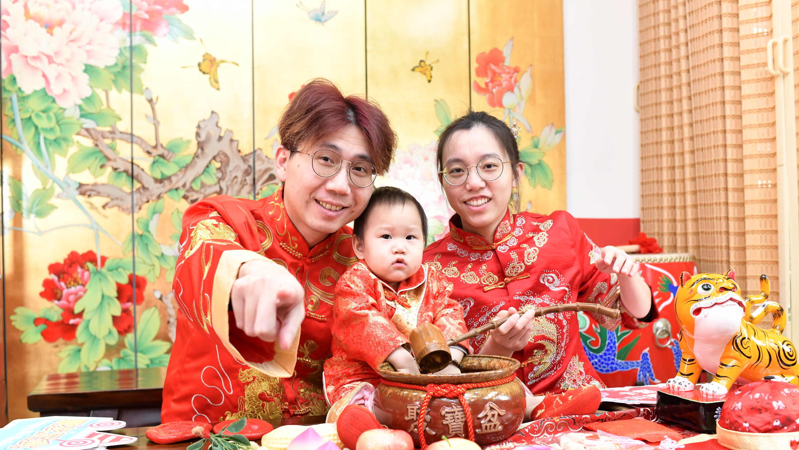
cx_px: 403
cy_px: 259
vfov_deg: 31.9
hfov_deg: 54.0
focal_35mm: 37
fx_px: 784
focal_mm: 35
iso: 1000
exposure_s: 1/200
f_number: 4.5
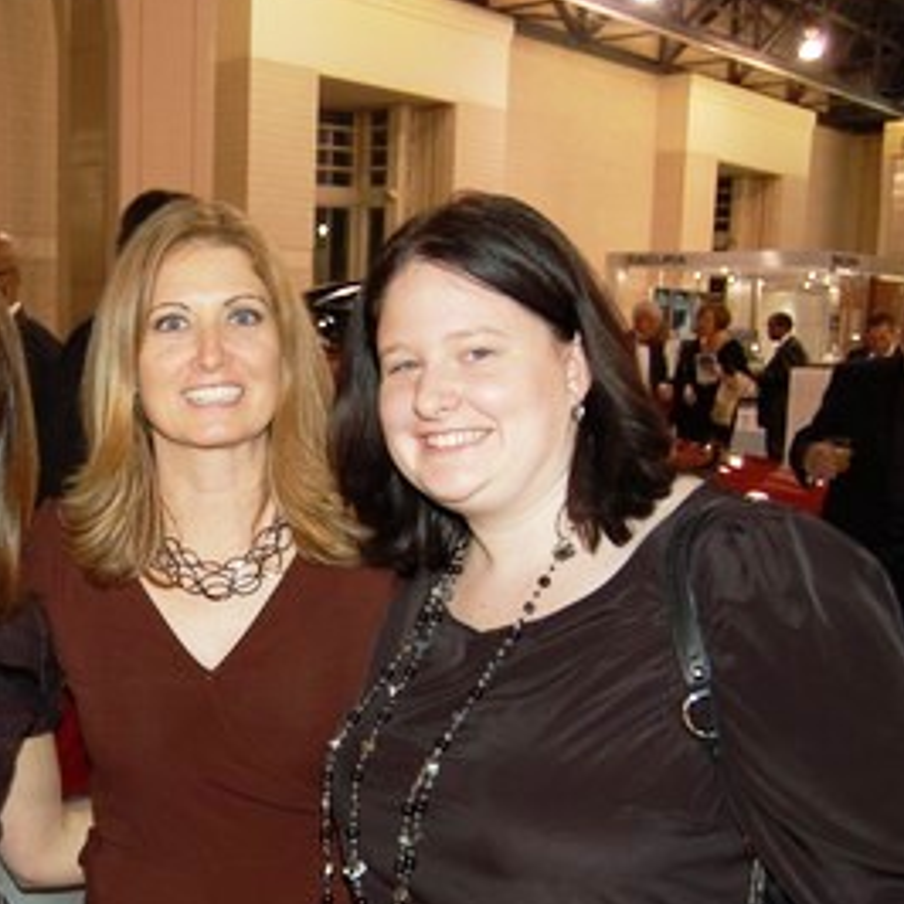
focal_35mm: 43
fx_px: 1270
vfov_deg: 39.1
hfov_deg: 37.7
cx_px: 177
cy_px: 513
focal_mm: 18
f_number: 3.5
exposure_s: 1/60
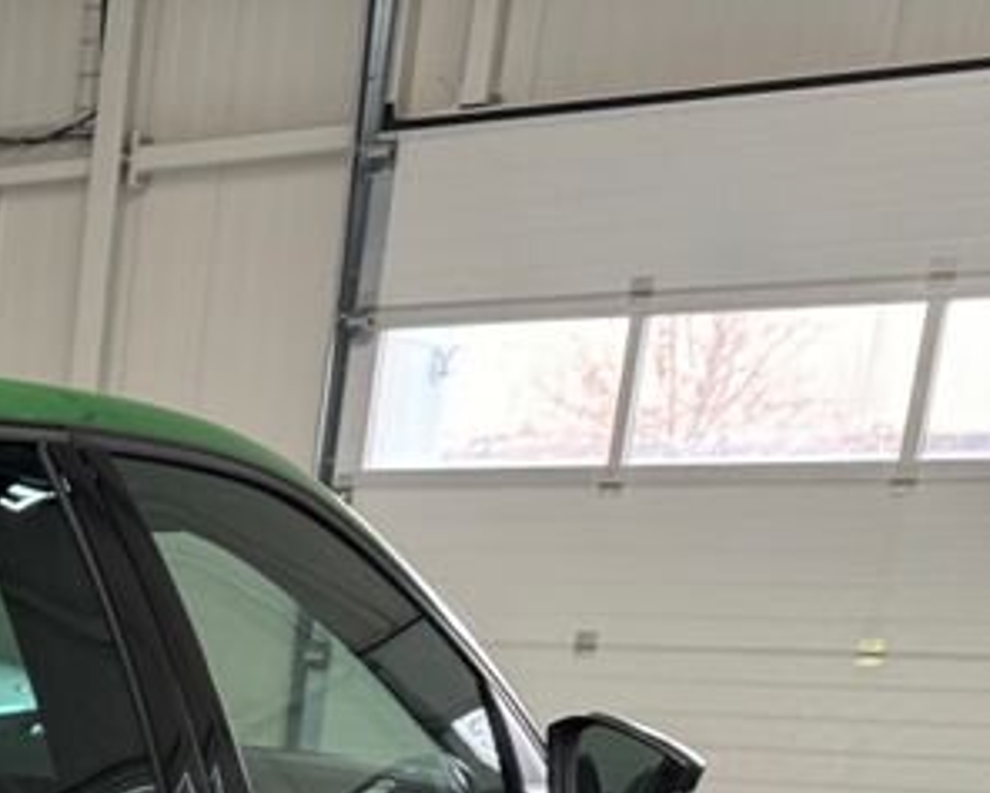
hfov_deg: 19.0
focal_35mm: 81
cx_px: -702
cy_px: 1282
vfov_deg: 16.7
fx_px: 2374
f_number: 1.78
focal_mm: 6.76
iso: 200
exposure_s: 1/73
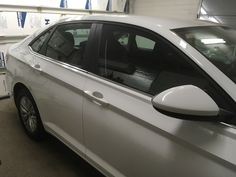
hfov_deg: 61.7
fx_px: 198
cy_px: 88
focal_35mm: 29
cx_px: 118
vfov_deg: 48.2
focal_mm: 4.15
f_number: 2.2
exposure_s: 1/30
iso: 40
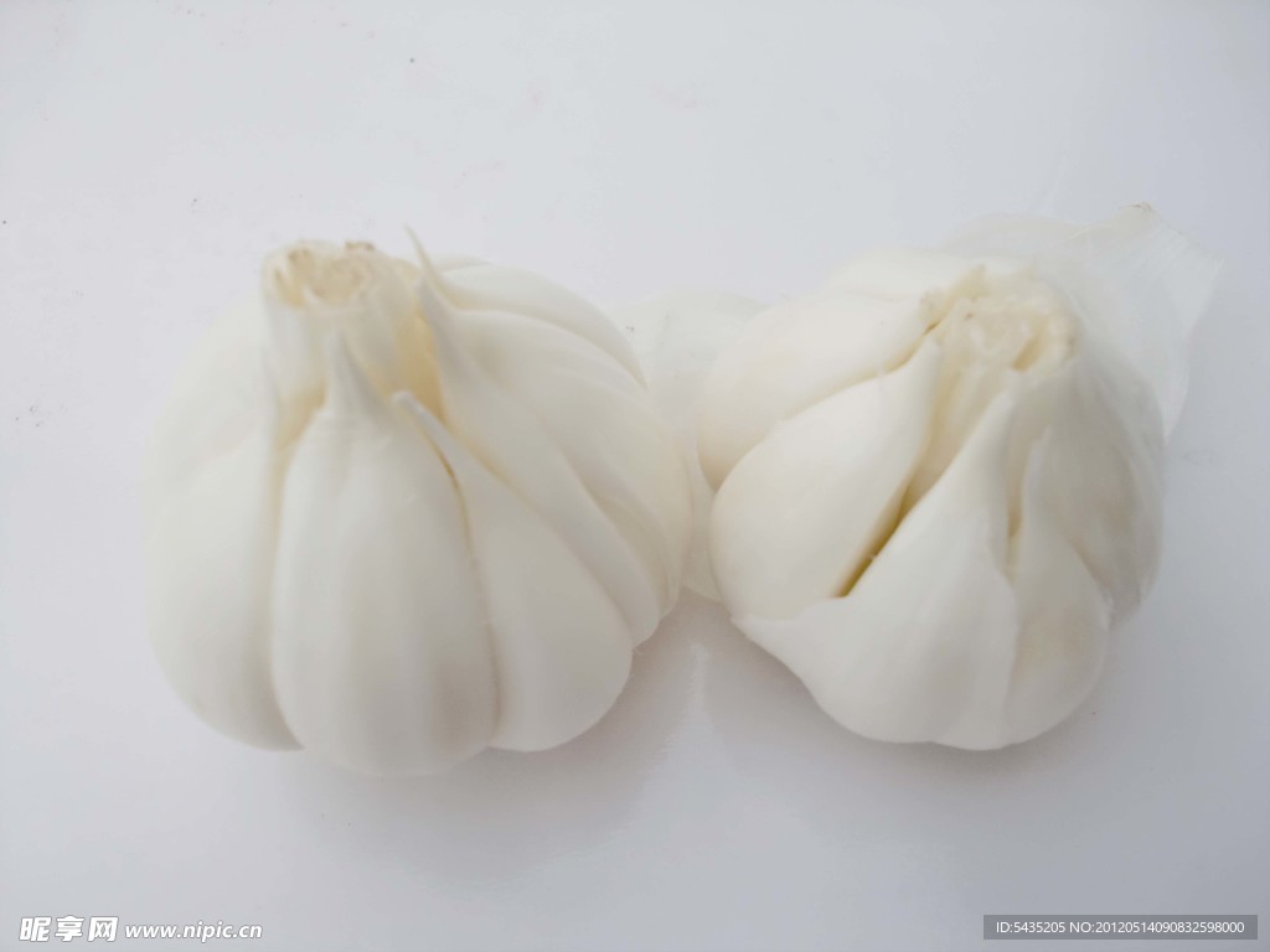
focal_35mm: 36
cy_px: 476
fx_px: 1321
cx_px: 635
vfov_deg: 39.7
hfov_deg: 51.4
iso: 64
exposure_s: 1/1000
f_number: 2.8
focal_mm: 6.3
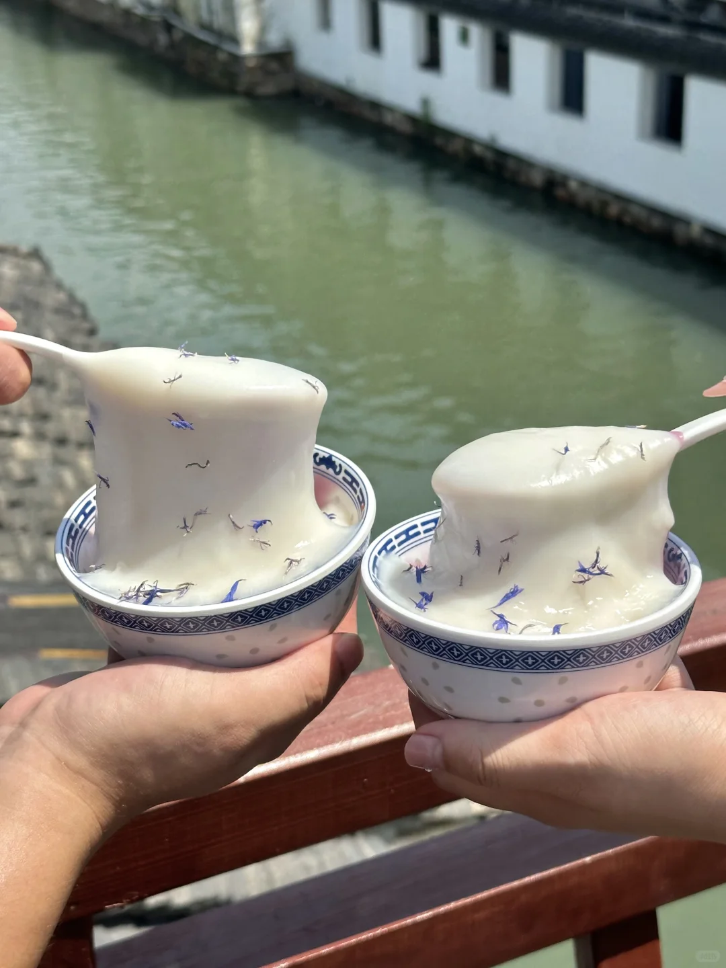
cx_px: 363
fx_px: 1342
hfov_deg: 30.3
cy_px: 484
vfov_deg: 39.7
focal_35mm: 48
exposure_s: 1/4785
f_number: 1.78
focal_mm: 6.86
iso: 64
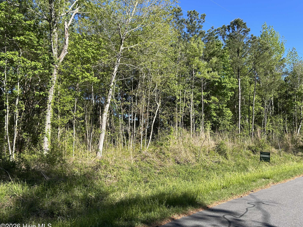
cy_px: 115
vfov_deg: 49.7
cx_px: 163
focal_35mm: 28
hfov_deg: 63.4
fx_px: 245
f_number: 1.5
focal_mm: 5.7
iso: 50
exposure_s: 1/1779
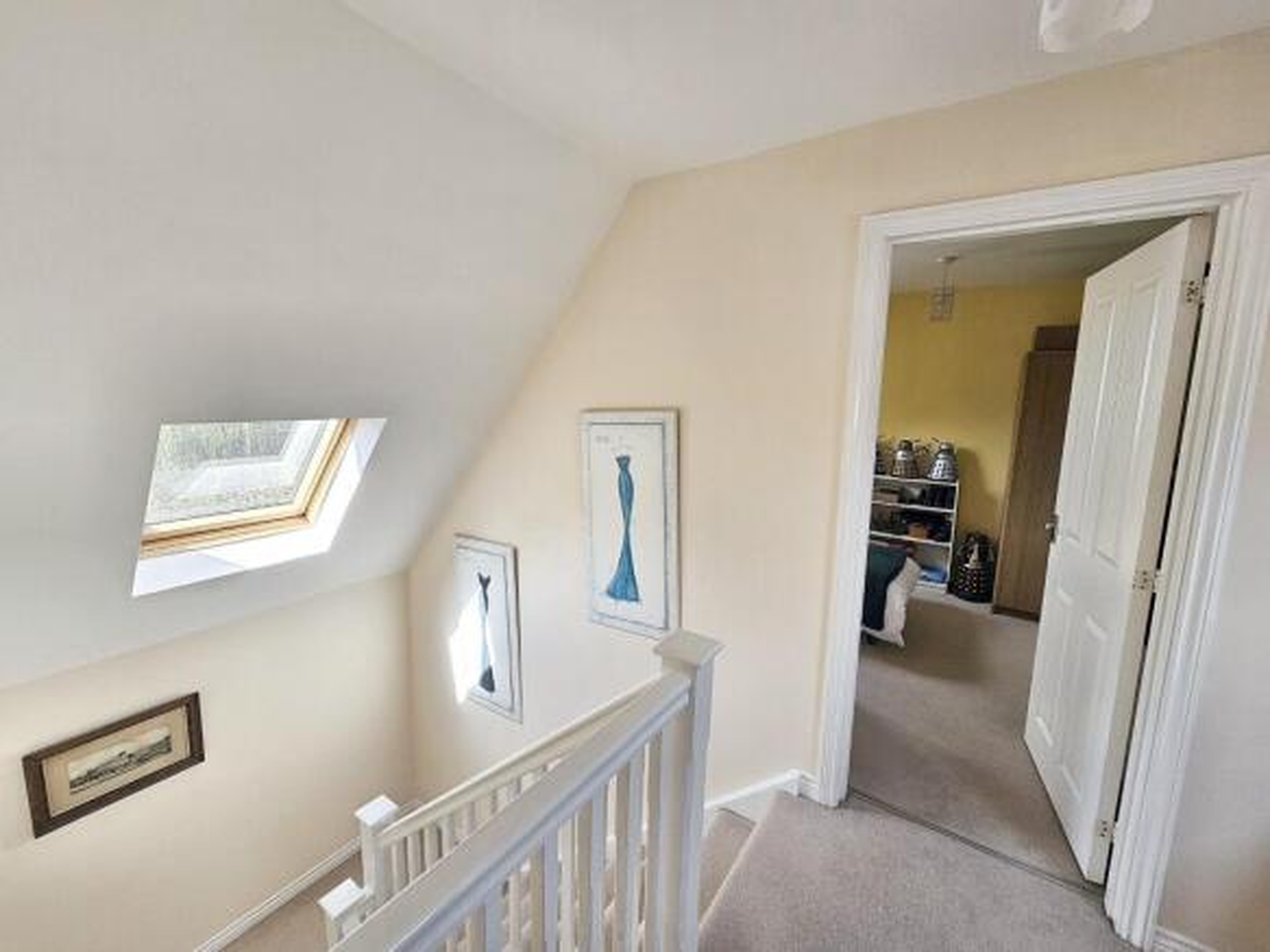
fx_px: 477
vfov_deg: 89.9
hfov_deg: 106.2
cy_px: 476
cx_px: 635
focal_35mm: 13
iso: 50
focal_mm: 2.2
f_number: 2.2
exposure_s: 1/177
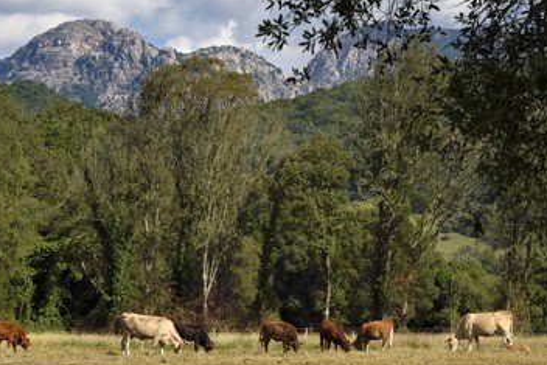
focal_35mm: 191
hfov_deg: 10.8
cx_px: 236
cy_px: 177
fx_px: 2903
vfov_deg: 7.2
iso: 200
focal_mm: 160
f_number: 16
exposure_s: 1/160
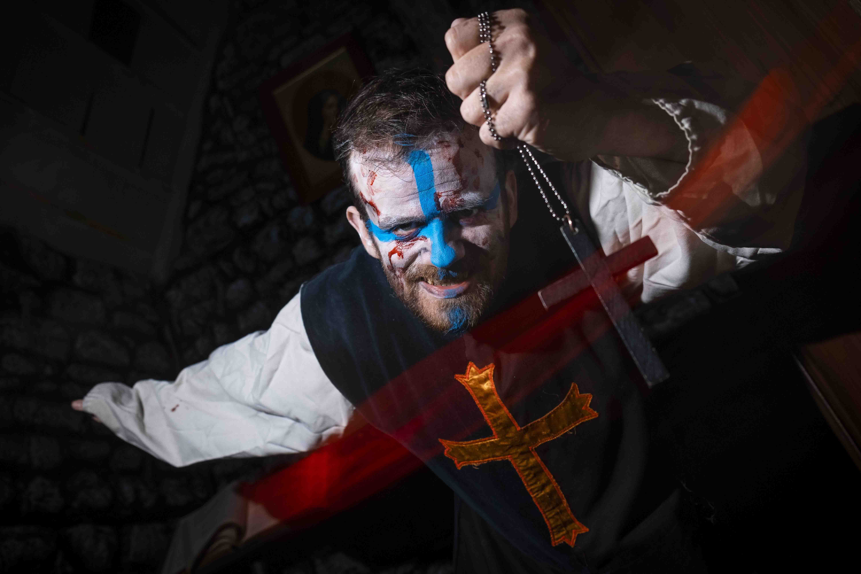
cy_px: 287
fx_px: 646
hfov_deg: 67.4
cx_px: 430
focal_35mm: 27
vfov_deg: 47.9
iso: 400
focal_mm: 18
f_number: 3.6
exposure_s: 1/2
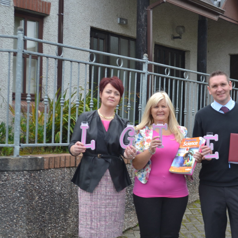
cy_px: 106
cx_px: 162
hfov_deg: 22.4
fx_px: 599
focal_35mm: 77
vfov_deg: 22.5
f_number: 5
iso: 110
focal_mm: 36
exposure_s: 1/125
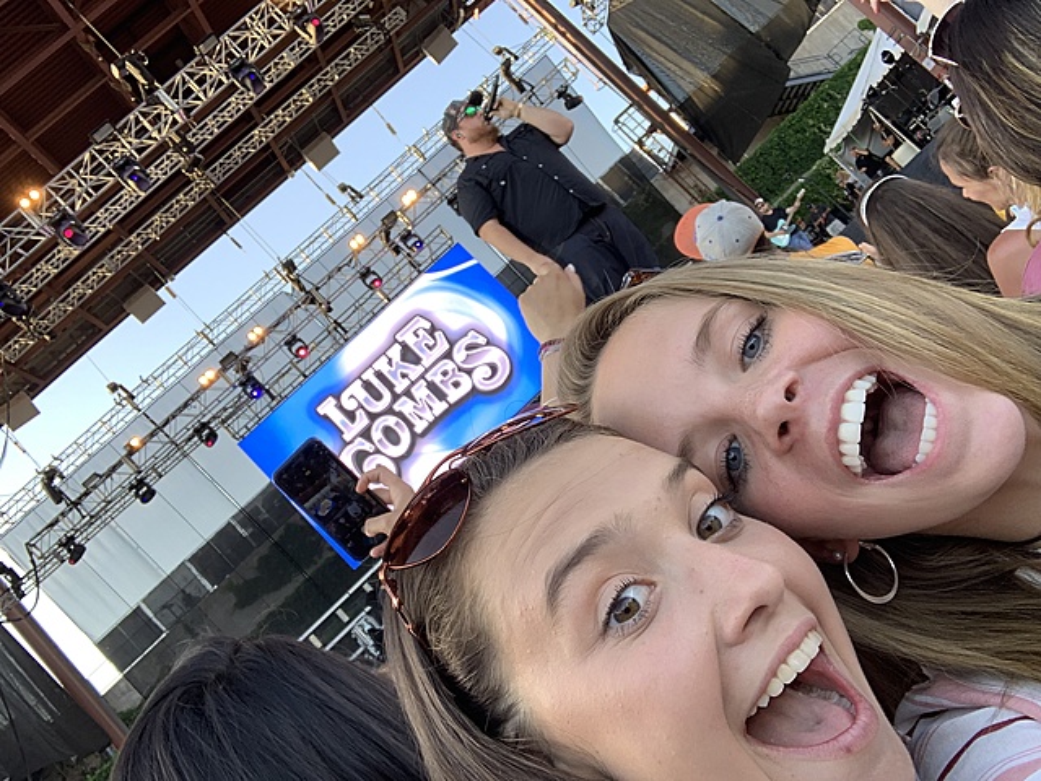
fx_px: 962
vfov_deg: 44.2
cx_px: 520
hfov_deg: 56.8
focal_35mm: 32
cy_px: 390
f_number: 2.2
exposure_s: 1/121
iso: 40
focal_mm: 2.87
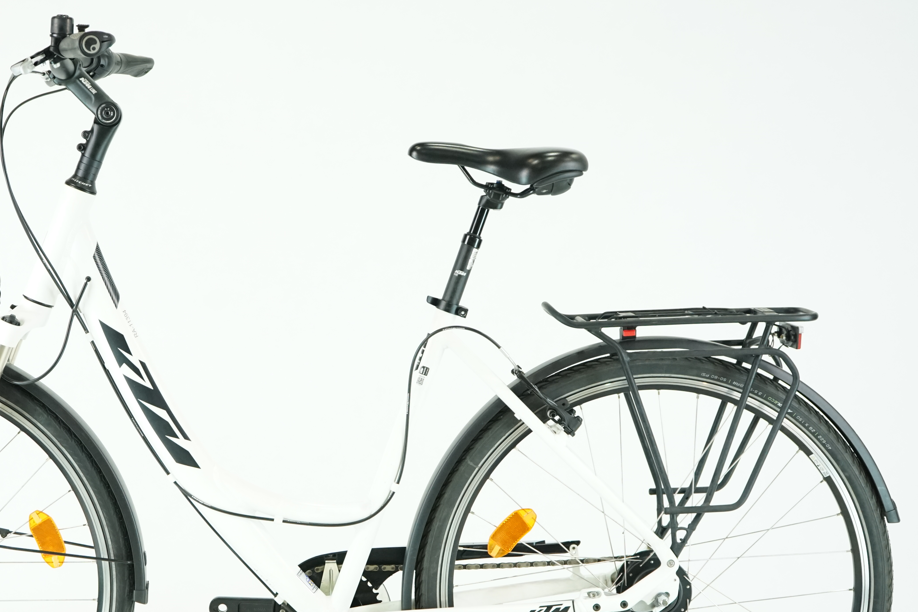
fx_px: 1912
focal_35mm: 75
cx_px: 274
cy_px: 411
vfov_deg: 18.1
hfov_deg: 26.8
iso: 2500
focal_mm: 52
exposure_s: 1/200
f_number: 5.6
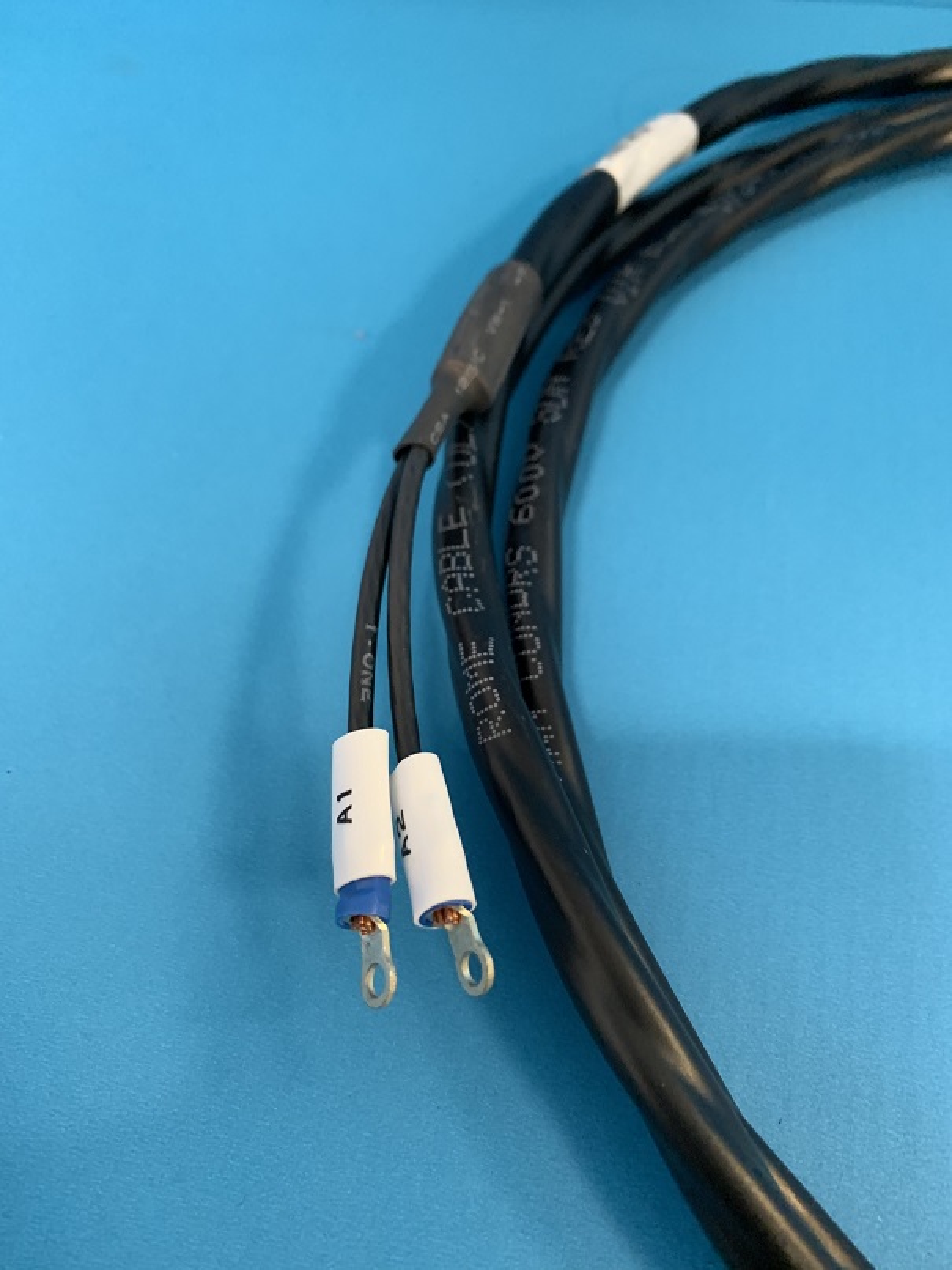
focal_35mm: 26
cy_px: 635
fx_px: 954
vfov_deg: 67.3
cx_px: 476
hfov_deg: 53.1
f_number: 1.8
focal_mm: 4.25
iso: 320
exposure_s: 1/33
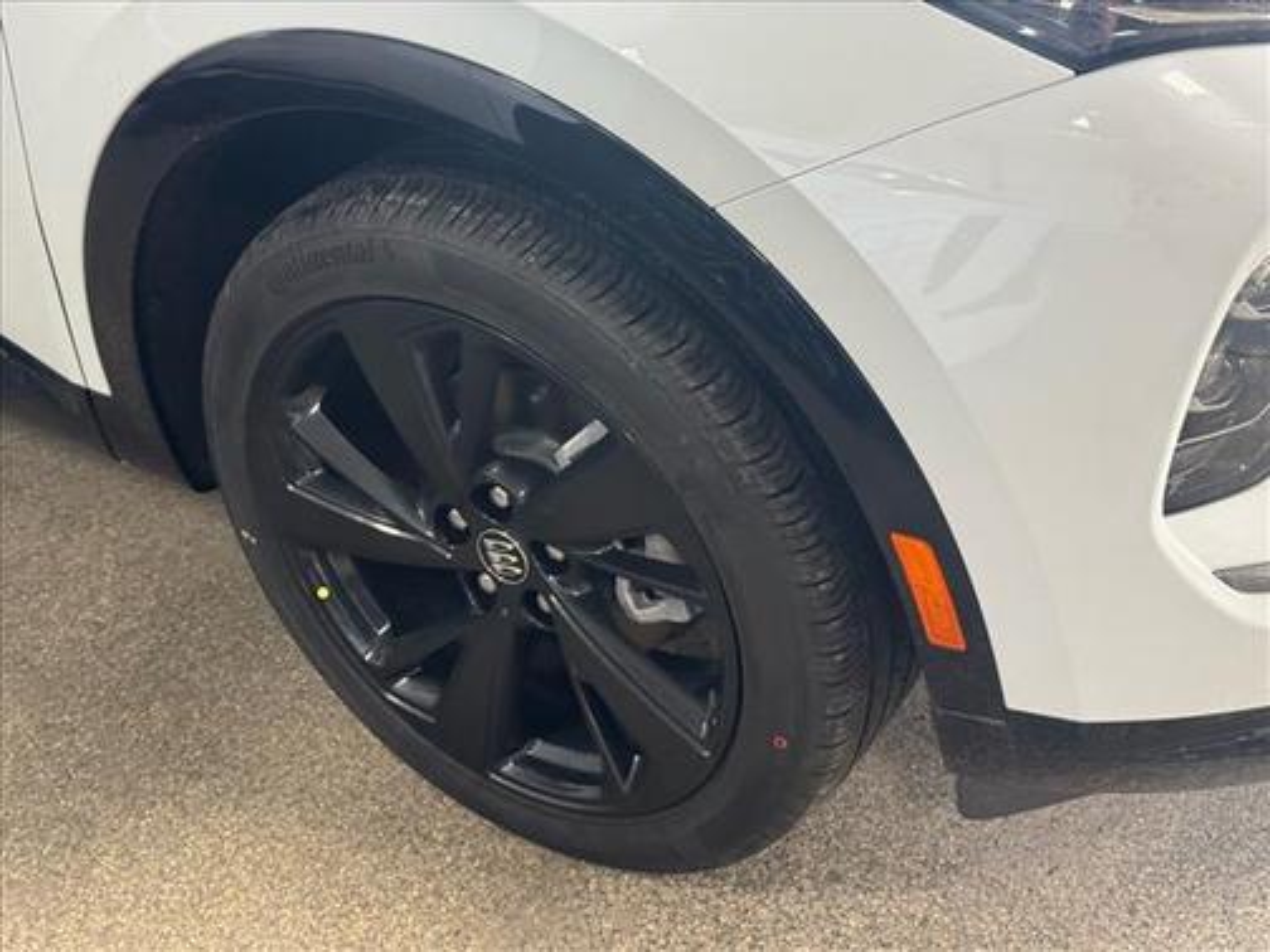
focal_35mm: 48
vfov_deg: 30.3
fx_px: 1761
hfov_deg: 39.7
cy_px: 476
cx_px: 635
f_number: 1.78
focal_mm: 6.76
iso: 160
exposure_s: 1/60
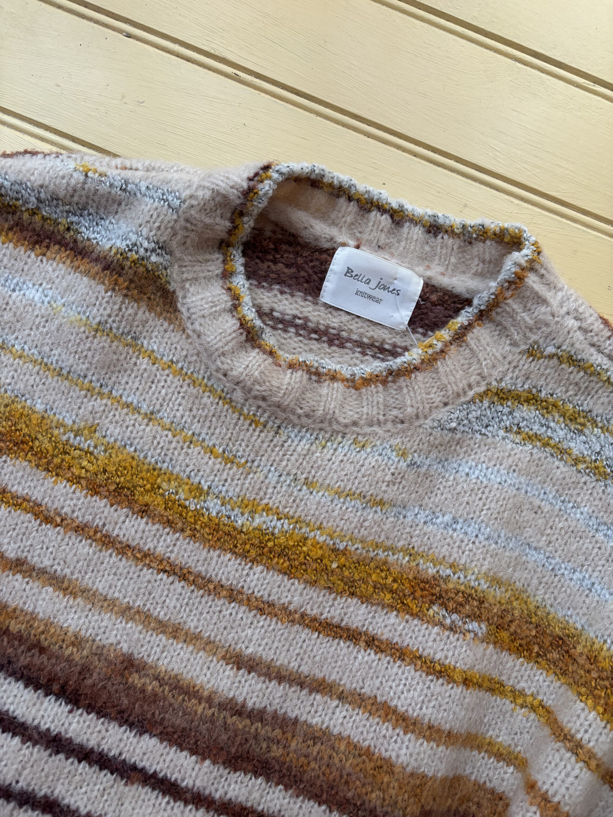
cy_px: 408
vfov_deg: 67.3
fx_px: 614
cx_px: 306
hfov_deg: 53.1
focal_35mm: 26
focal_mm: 5.96
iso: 320
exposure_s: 1/60
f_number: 1.6
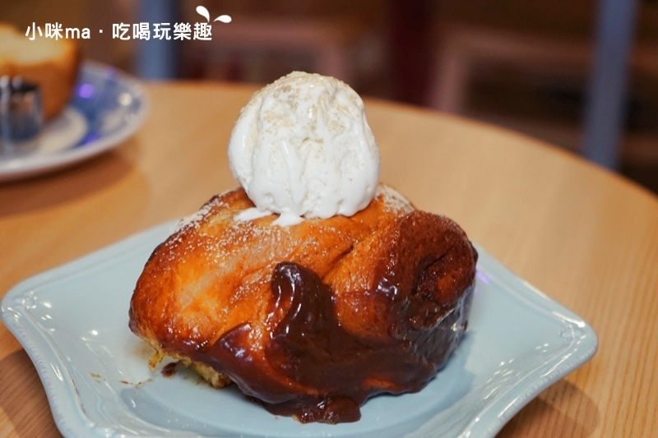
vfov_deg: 19.4
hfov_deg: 28.8
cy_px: 219
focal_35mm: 70
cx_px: 329
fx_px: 1279
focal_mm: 70
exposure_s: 1/80
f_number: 5.6
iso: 1250
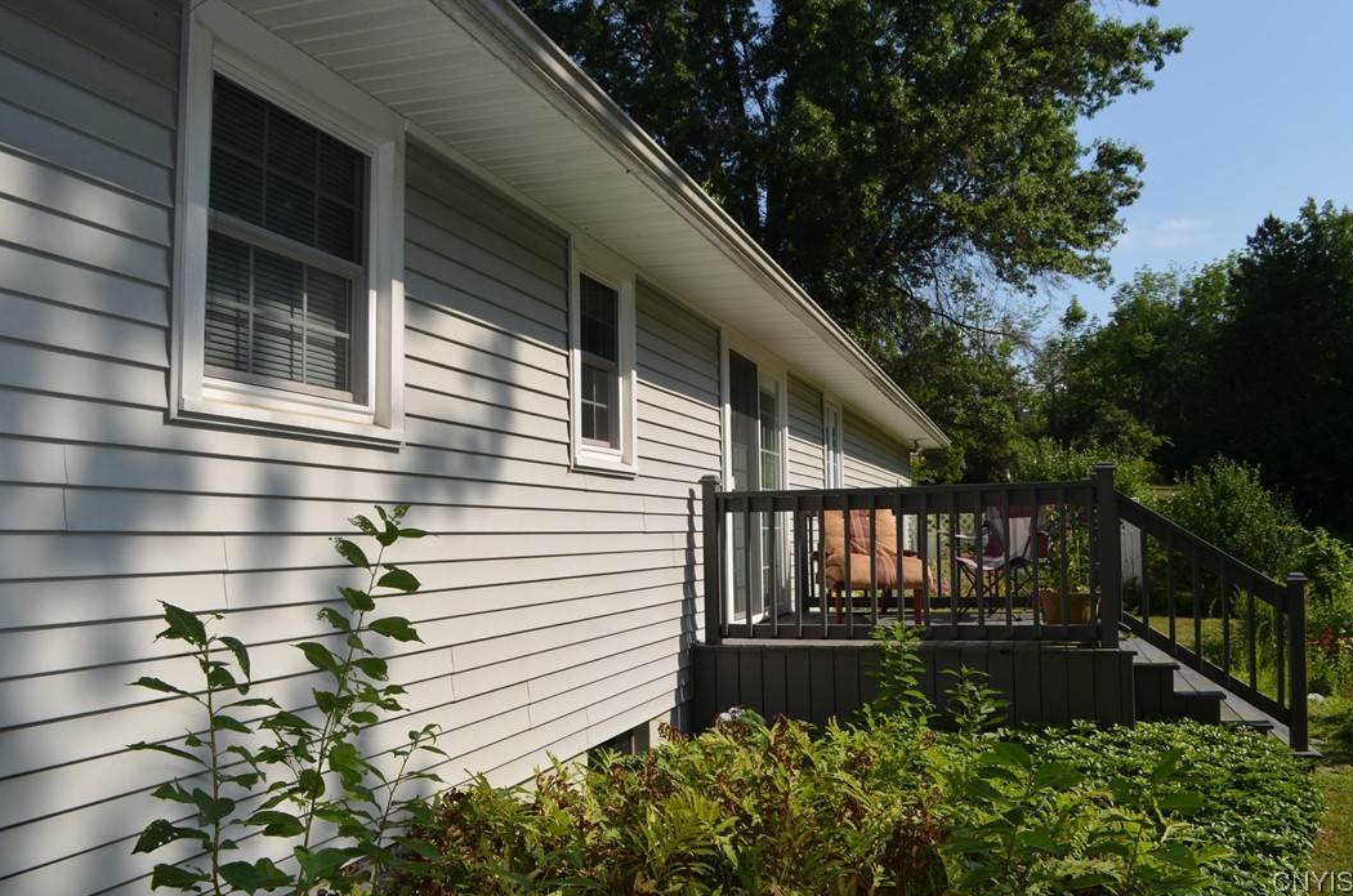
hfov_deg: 65.6
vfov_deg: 46.2
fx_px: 1050
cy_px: 444
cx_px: 659
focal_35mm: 28
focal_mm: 18
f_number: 10
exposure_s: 1/200
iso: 100
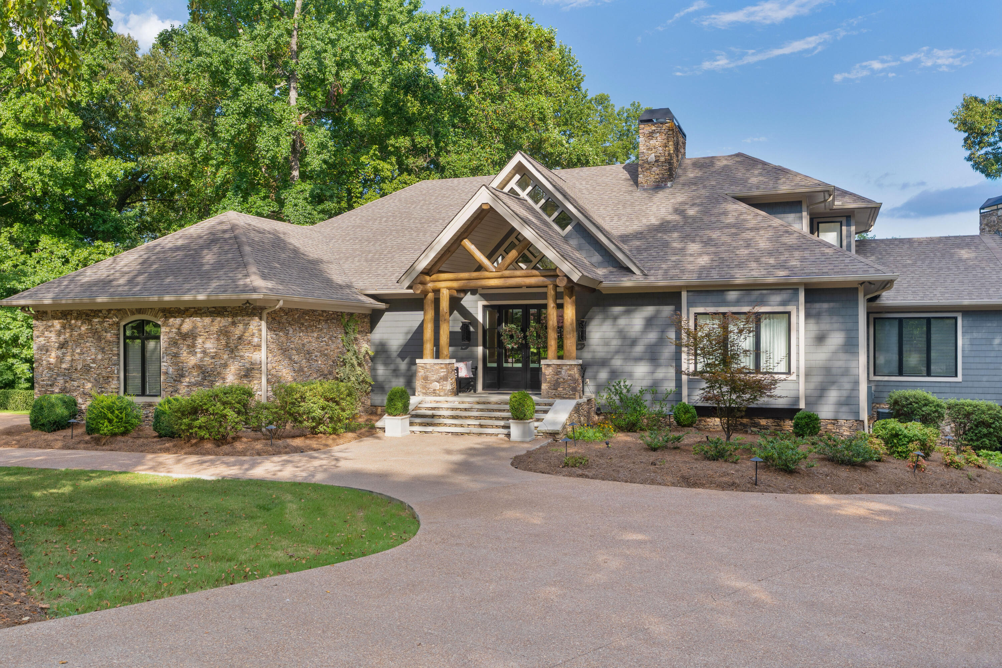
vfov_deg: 45.0
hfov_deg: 63.7
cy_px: 334
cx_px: 501
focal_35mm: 29
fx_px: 807
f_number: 7.1
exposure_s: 1/250
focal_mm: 29
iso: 320
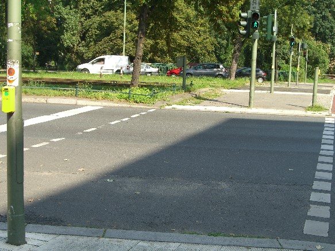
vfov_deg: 25.7
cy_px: 126
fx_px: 552
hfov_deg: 33.8
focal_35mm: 57
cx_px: 168
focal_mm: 11.8
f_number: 5
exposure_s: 1/200
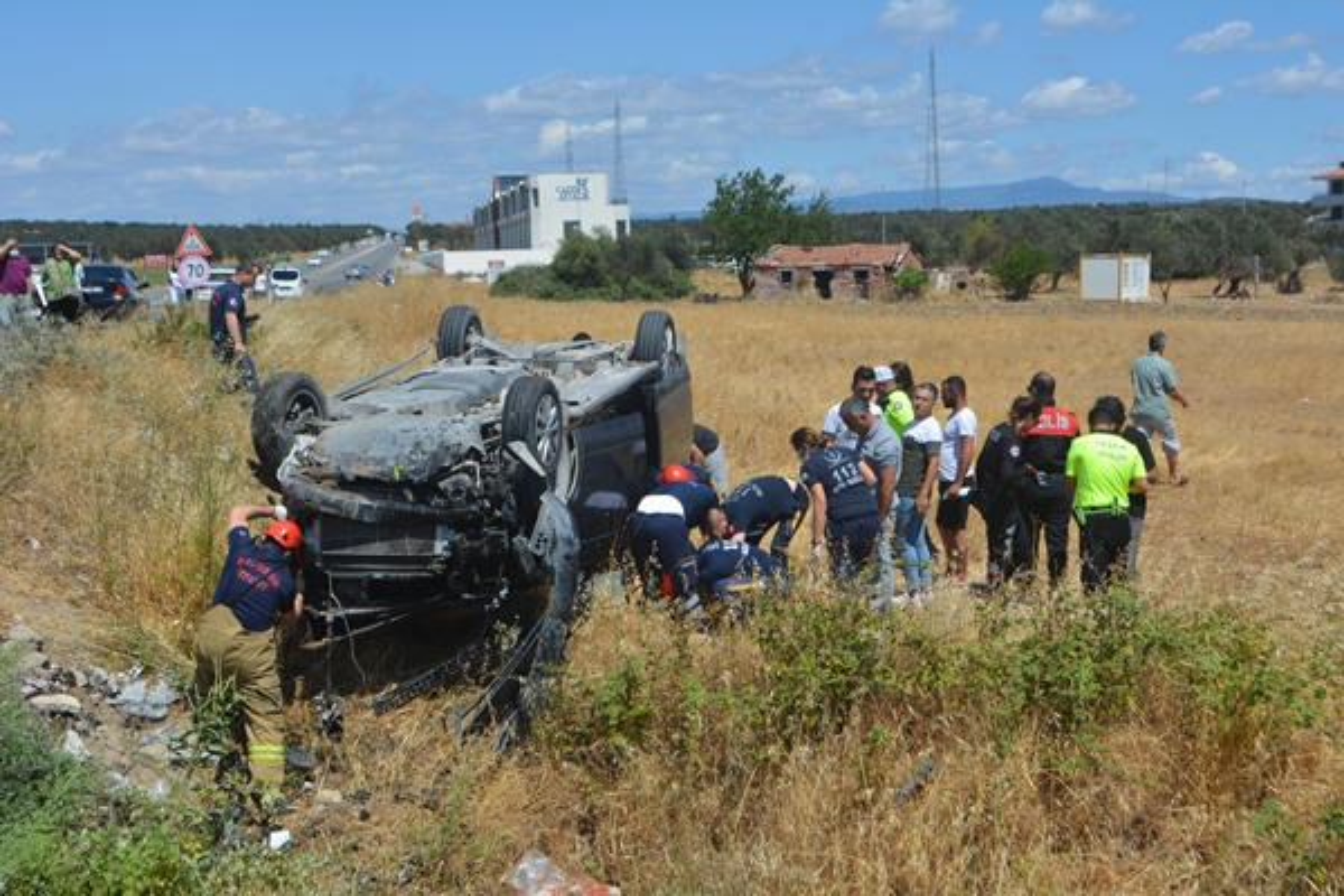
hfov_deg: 38.9
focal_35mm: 51
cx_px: 672
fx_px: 1904
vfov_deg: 26.5
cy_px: 448
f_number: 8
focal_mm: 34
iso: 100
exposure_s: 1/320
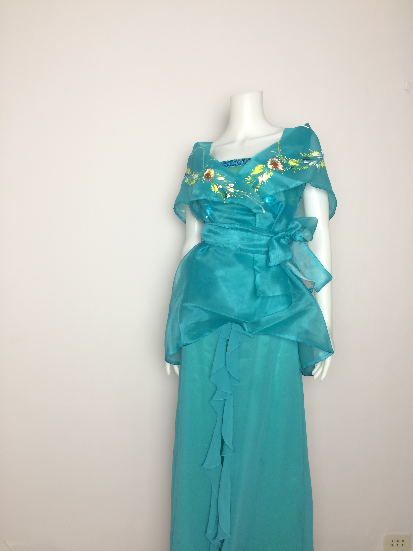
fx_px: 461
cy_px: 276
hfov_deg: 48.2
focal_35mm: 29
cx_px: 206
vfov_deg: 61.7
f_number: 2.2
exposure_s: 1/30
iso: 50
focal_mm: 4.15
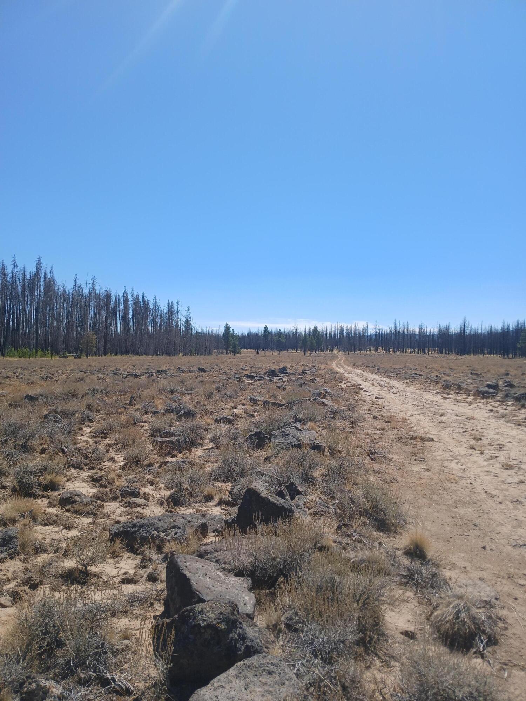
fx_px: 527
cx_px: 263
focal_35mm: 26
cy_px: 350
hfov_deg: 53.1
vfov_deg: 67.3
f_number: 1.8
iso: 20
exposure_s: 1/682
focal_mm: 3.98
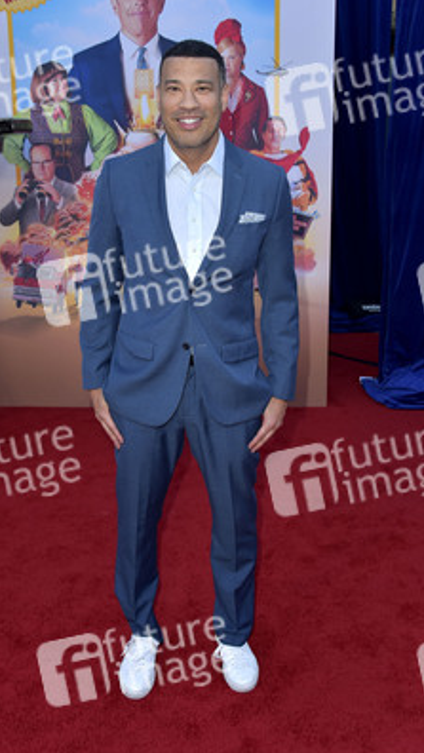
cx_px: 191
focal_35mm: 36
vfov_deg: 55.3
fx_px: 719
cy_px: 376
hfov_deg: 32.8
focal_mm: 34
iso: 400
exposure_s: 1/250
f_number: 6.3
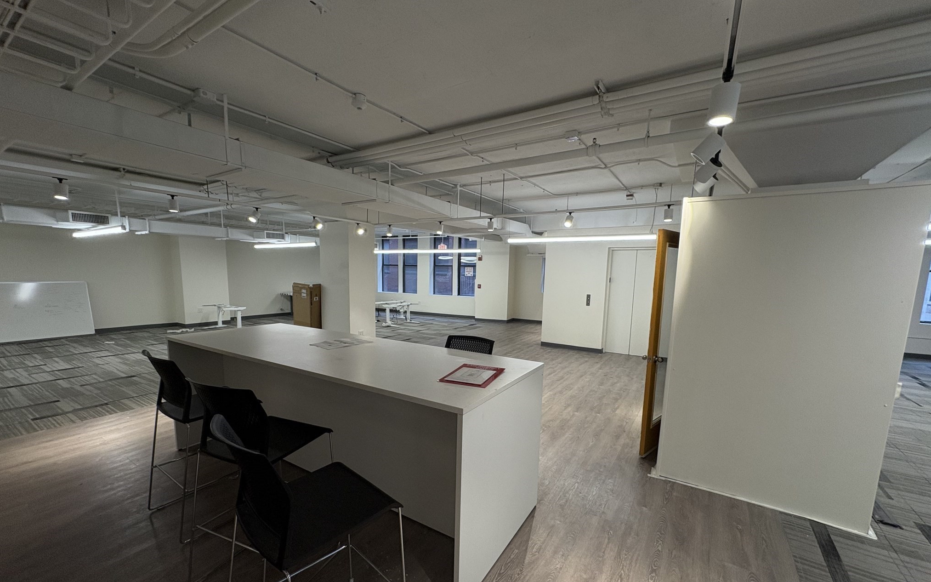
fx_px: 381
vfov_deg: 74.5
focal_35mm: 15
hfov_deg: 101.5
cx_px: 462
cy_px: 324
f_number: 2.2
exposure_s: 1/120
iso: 200
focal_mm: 2.22
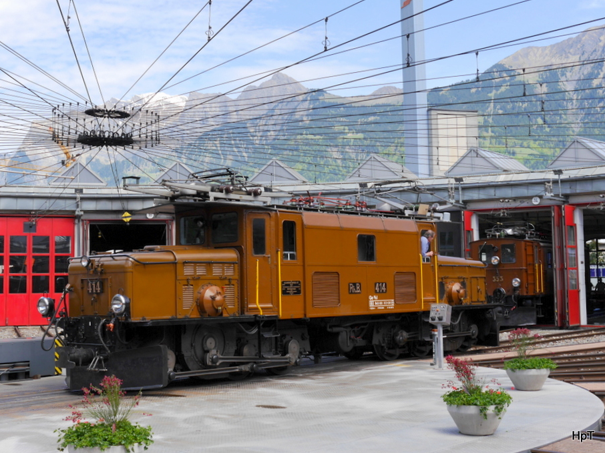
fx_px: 926
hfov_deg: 36.2
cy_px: 205
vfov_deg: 27.5
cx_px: 276
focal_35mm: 53
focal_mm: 24
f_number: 8
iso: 160
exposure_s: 1/250
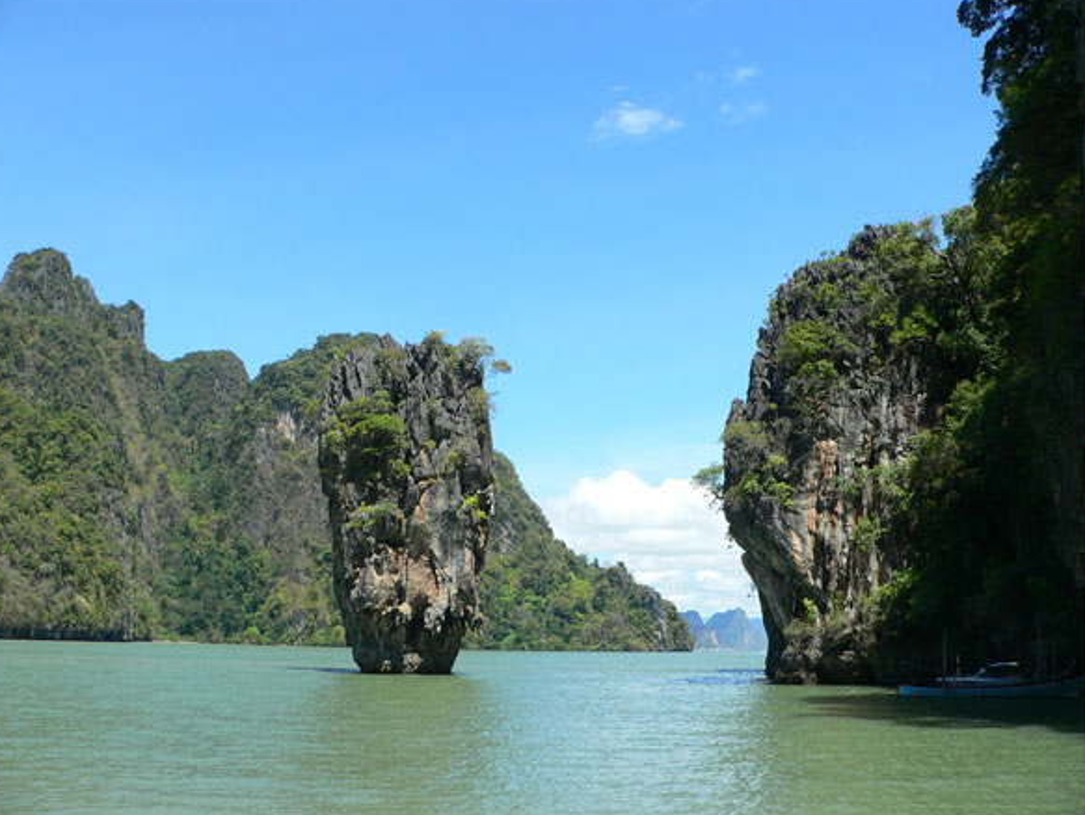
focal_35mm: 36
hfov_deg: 51.3
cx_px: 532
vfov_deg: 39.7
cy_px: 406
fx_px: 1129
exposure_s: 1/400
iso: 80
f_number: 4
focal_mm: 4.6
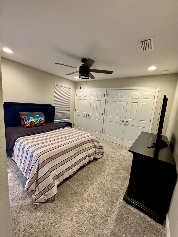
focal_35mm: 14
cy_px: 118
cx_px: 89
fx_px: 96
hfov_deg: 85.7
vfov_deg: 102.1
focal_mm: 2.22
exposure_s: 1/60
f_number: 2.2
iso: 250
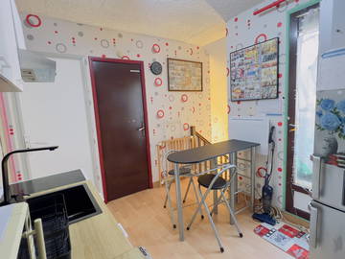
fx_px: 130
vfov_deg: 89.9
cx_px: 172
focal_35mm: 13
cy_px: 130
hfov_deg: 106.2
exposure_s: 1/50
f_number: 1.8
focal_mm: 1.57
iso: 400
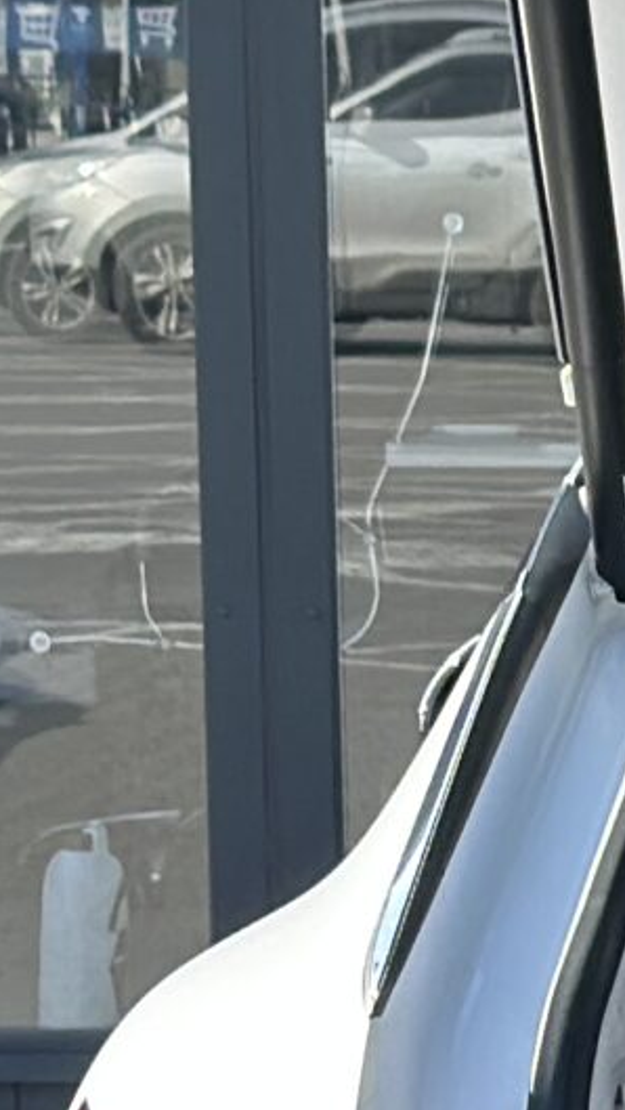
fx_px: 7446
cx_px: 1504
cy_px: 896
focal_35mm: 253
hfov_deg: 4.7
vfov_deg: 8.5
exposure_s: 1/1517
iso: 80
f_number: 1.78
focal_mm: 6.86
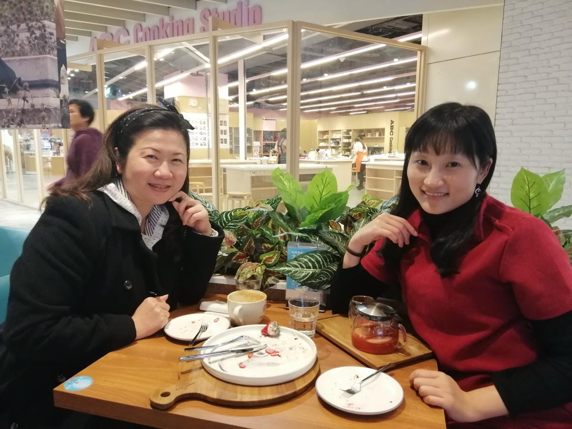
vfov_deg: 53.1
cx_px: 286
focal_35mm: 26
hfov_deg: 67.3
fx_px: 430
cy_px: 214
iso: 400
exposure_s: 1/25
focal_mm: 3.81
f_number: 2.2
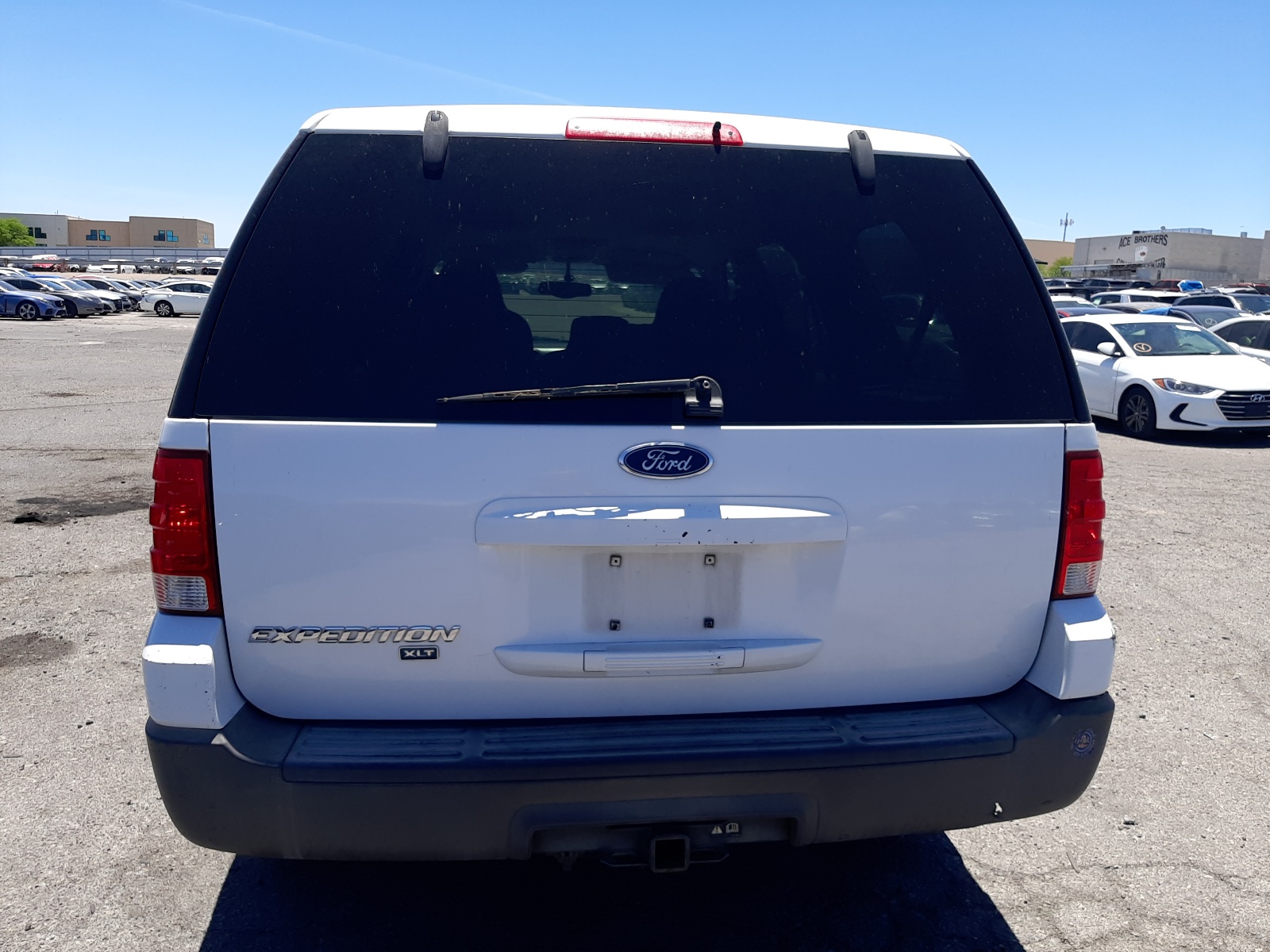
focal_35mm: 26
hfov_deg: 67.3
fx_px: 954
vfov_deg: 53.1
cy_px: 476
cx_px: 635
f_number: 1.7
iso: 40
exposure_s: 1/2500
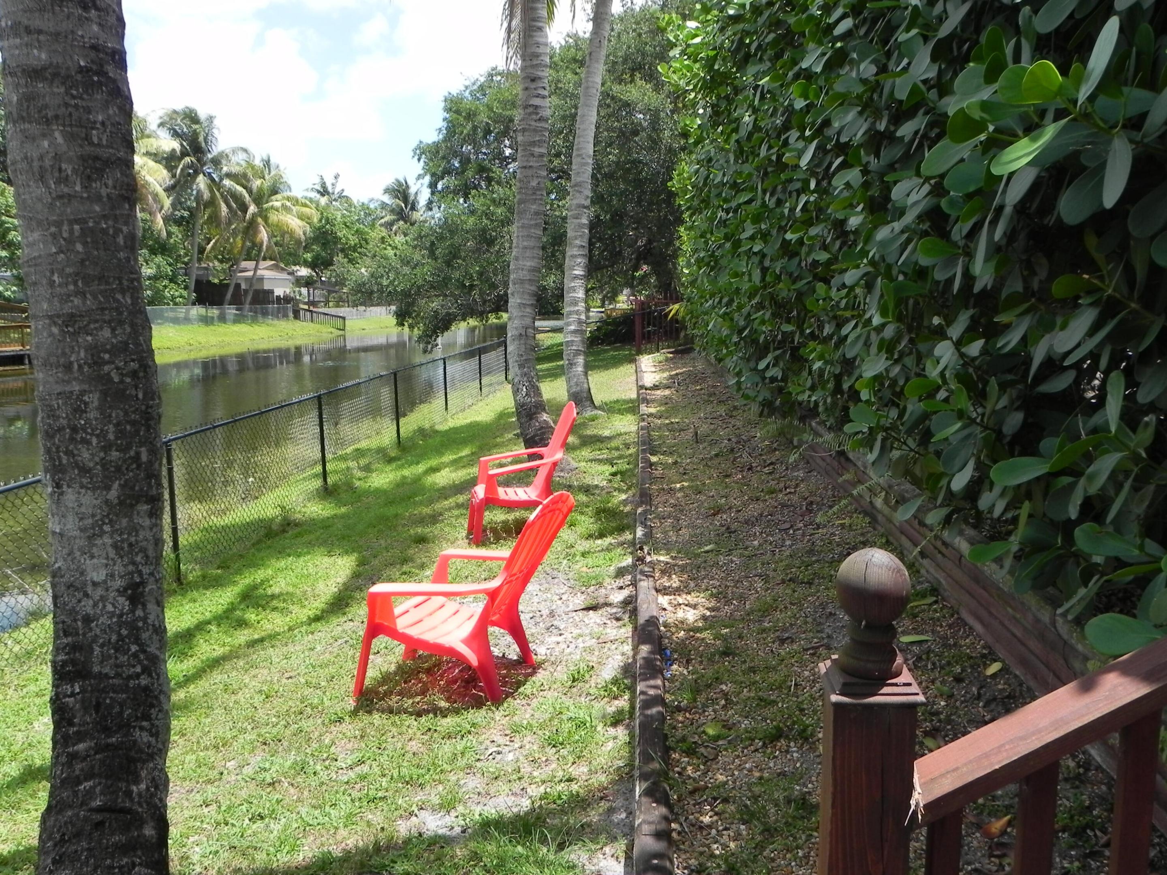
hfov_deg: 61.7
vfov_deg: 48.2
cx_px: 584
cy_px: 438
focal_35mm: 29
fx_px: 978
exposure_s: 1/285
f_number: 5.6
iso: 160
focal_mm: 5.2
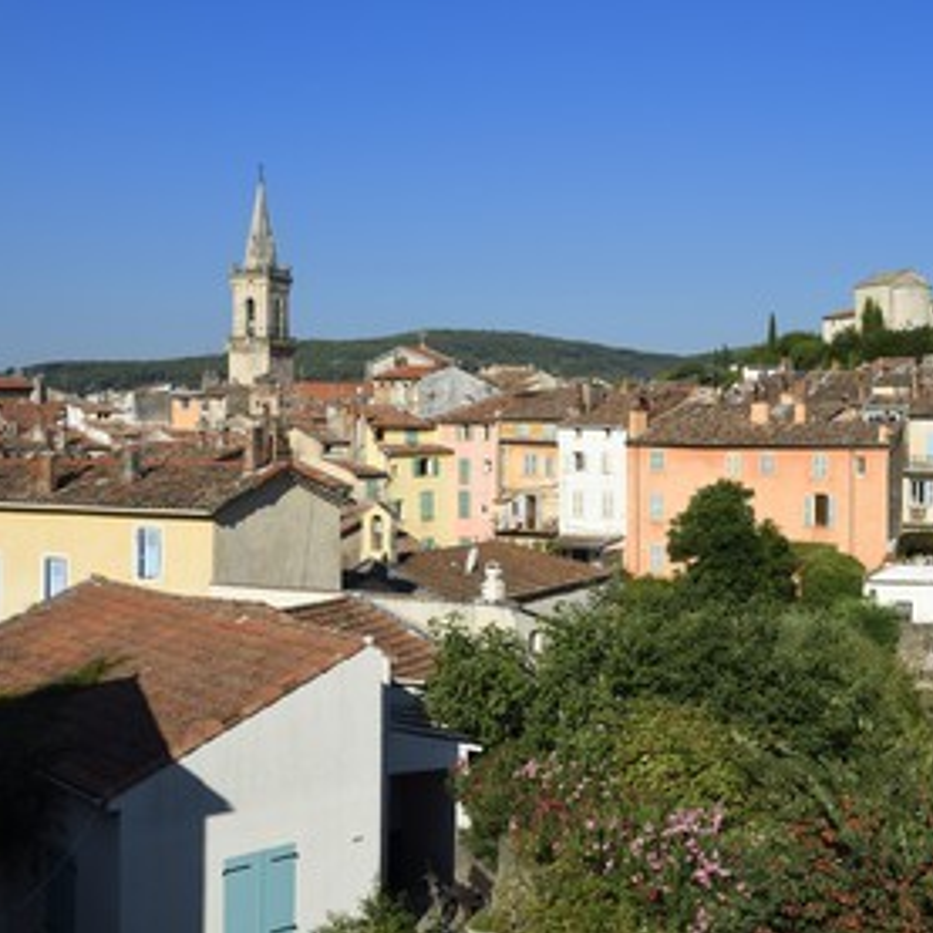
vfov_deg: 34.7
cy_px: 465
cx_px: 650
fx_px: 1494
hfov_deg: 34.2
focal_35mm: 49
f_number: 16
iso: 200
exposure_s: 1/200
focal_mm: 38
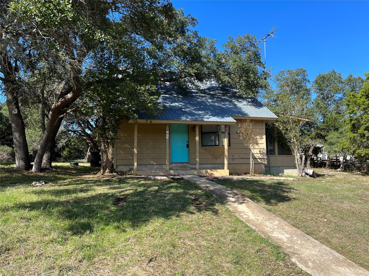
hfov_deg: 67.3
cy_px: 138
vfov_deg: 53.1
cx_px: 184
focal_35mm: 26
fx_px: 277
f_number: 1.5
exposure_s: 1/1751
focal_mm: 5.7
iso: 50
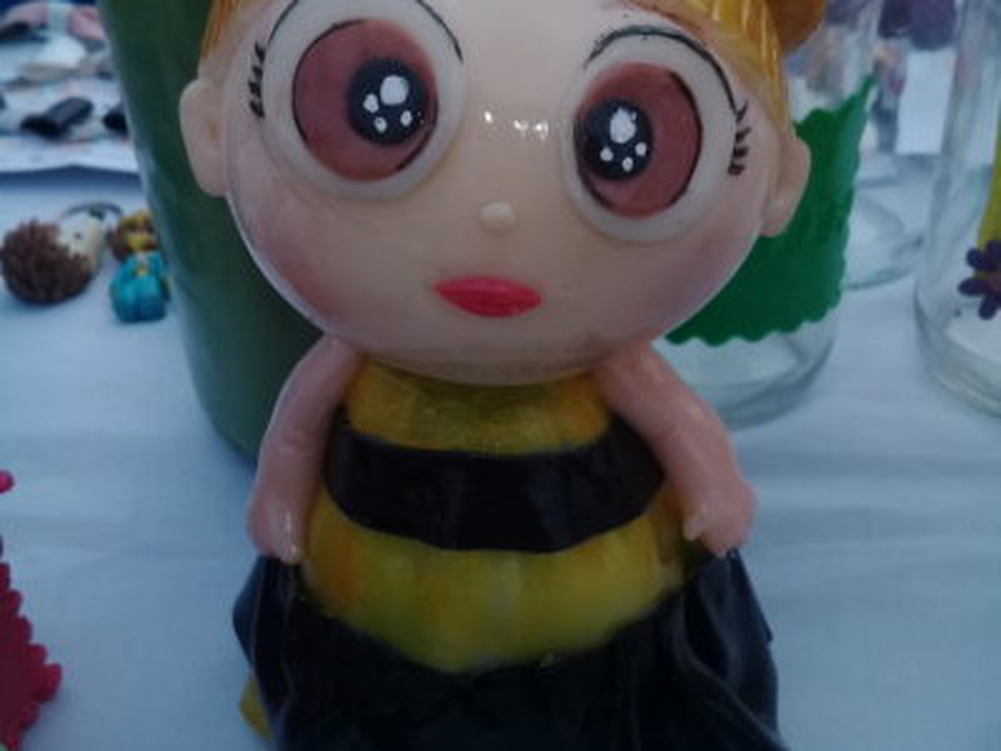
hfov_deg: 58.4
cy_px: 376
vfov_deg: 45.4
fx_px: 896
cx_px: 500
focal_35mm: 31
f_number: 2.2
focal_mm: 3.3
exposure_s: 1/2688
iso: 64
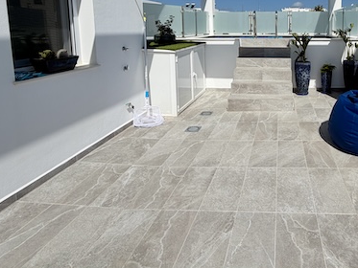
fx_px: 248
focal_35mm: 24
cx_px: 267
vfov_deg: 52.9
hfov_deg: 67.2
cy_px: 52
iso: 20
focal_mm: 2.22
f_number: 2.2
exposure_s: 1/2410
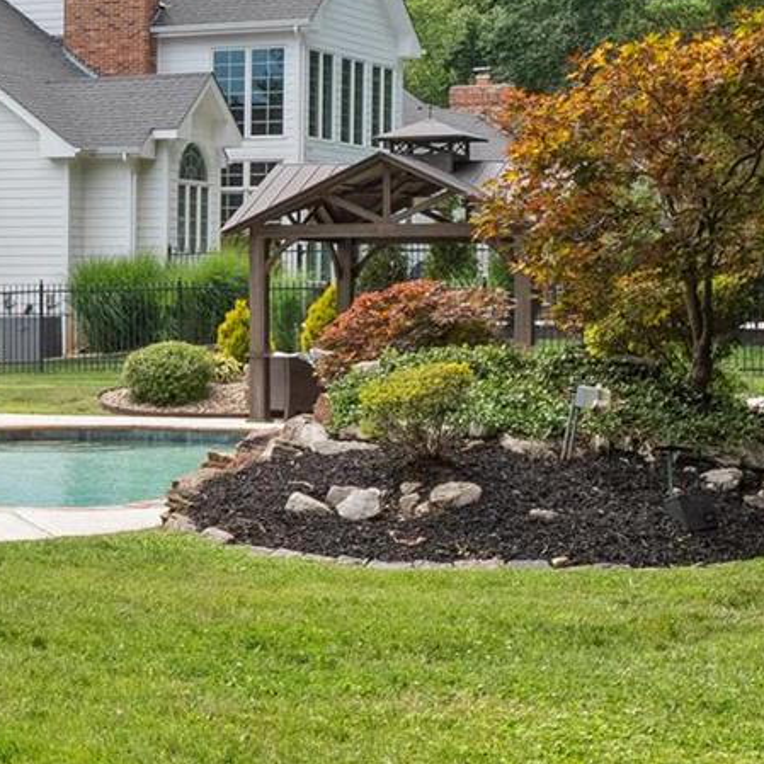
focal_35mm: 109
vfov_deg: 16.0
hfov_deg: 15.6
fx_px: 2722
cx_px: -75
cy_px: 313
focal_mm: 18
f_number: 8
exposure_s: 1/500
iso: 400
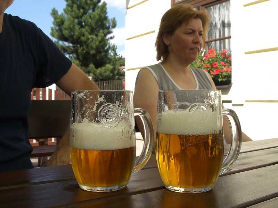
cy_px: 104
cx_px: 139
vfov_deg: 37.7
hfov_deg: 49.0
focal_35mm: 38
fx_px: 305
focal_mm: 6.3
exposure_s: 1/400
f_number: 4.4
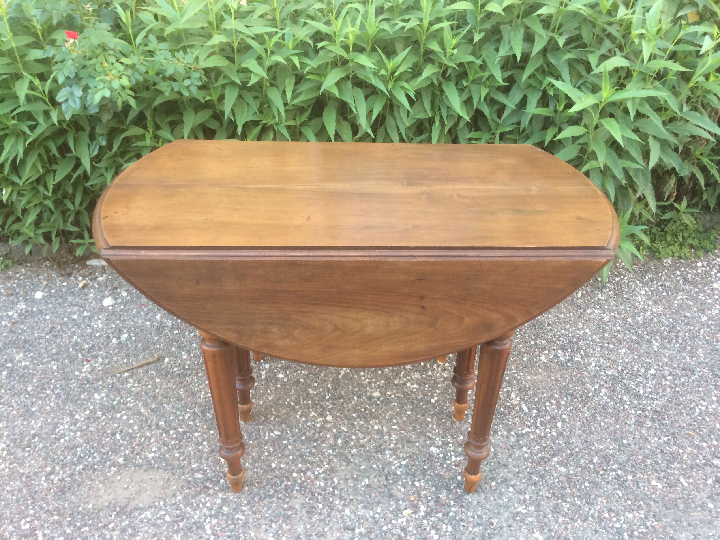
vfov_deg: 48.2
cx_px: 360
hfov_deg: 61.7
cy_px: 270
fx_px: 603
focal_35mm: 29
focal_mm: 4.15
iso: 100
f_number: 2.2
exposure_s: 1/33
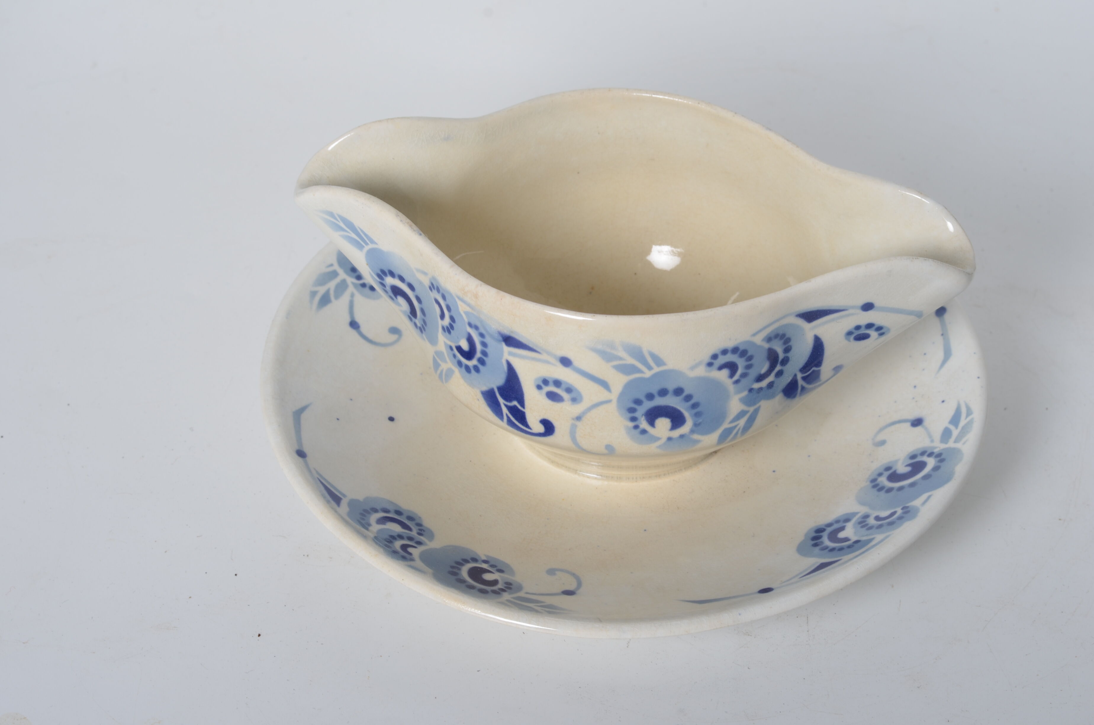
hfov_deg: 27.0
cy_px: 362
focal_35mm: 75
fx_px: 2274
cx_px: 547
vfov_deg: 18.1
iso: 100
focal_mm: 50
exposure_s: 1/125
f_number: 11
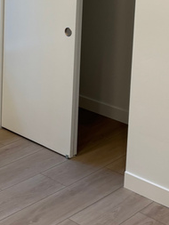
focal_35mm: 79
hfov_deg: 18.5
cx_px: 34
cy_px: 12
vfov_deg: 23.9
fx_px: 514
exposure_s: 1/120
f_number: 1.6
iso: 100
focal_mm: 5.96
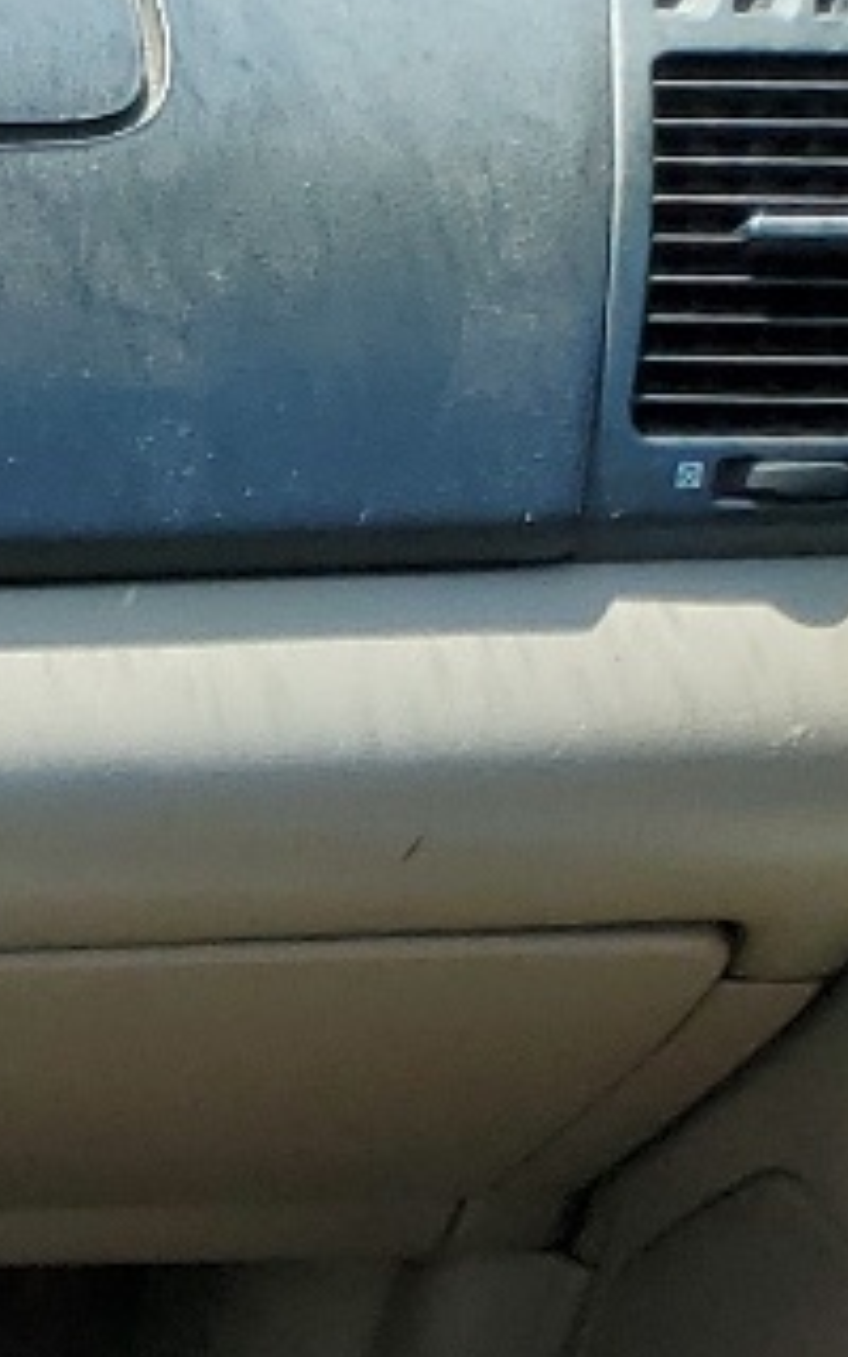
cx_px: -1900
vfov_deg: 14.1
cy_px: 2052
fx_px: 5103
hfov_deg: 7.9
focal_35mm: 138
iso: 50
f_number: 1.5
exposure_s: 1/500
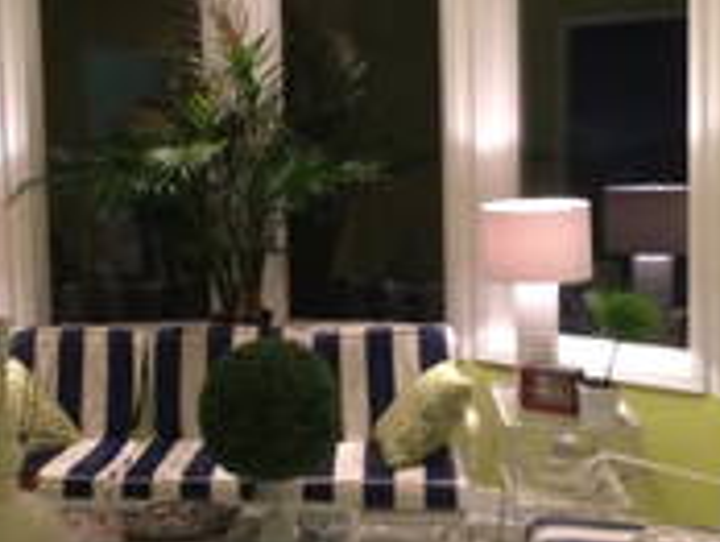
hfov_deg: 31.9
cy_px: 190
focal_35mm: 60
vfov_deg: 24.4
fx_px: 1250
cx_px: 244
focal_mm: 4.15
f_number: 2.2
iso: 250
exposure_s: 1/30
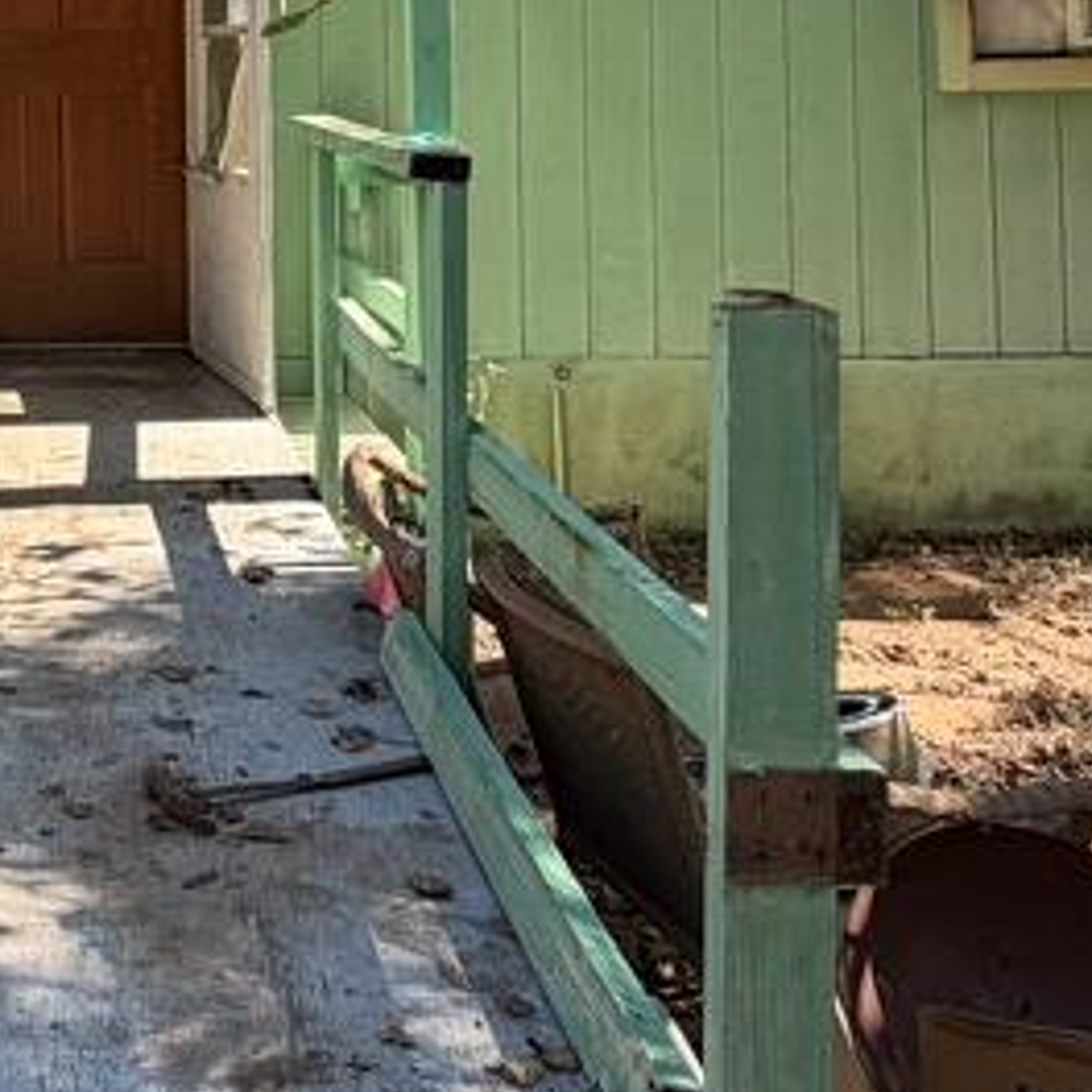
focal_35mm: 48
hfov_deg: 32.4
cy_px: 29
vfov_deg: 32.8
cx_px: -17
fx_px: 1713
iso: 50
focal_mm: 2.22
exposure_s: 1/502
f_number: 2.2
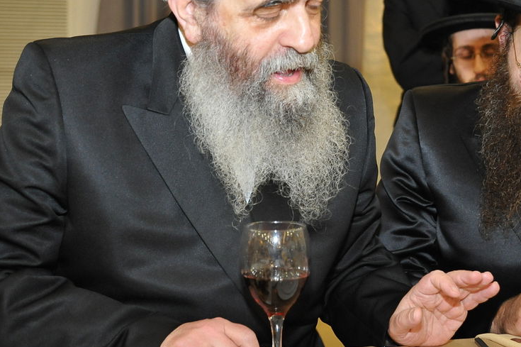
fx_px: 1157
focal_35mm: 80
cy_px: 120
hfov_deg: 25.2
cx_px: 370
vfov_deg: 17.0
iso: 2000
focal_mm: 42
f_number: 4
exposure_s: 1/125
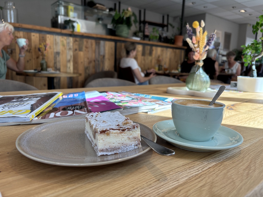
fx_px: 198
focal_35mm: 26
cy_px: 98
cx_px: 132
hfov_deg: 67.3
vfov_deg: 53.1
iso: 50
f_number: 1.6
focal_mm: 5.96
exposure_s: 1/291
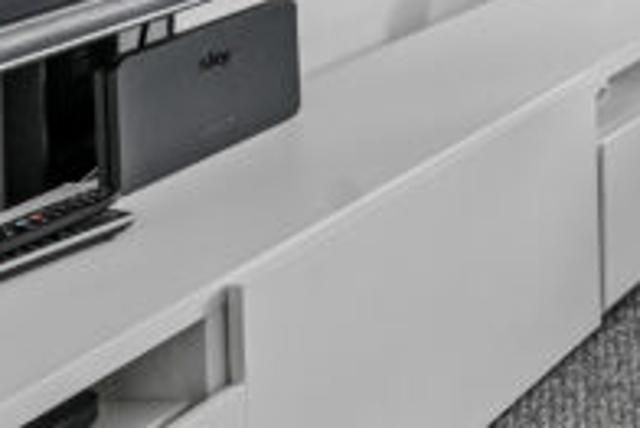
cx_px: 1427
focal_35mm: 73
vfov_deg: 15.5
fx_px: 1299
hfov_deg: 16.5
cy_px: -394
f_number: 8
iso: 400
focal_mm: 14
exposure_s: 1/5
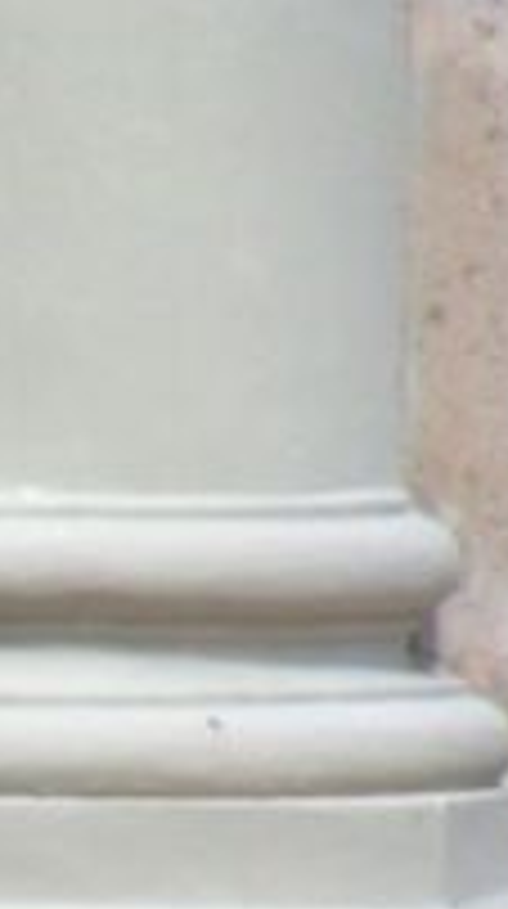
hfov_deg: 1.2
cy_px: 806
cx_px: -1160
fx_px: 24961
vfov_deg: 2.1
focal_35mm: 1038
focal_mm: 42
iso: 80
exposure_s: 1/250
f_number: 5.8
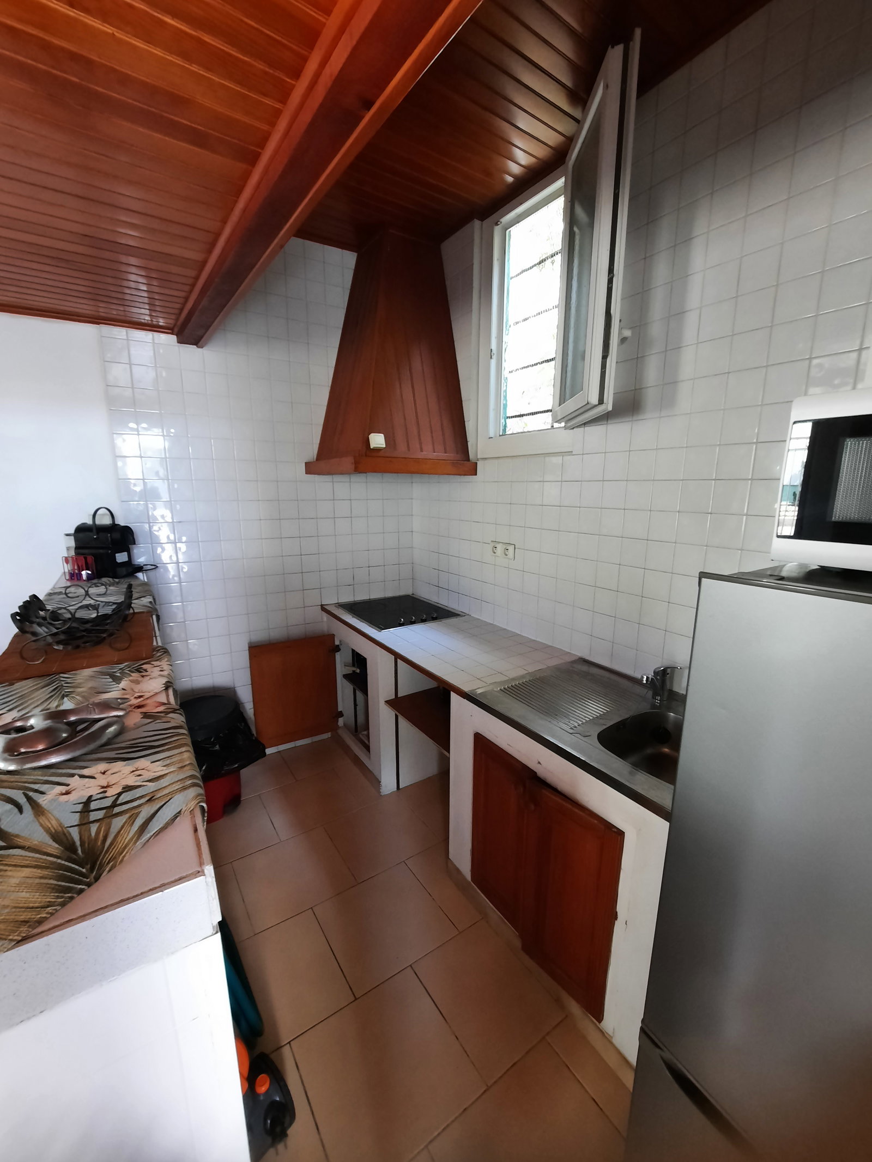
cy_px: 581
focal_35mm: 13
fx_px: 437
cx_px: 436
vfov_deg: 106.2
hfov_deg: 89.9
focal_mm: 1.74
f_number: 2.2
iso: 200
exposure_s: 1/25
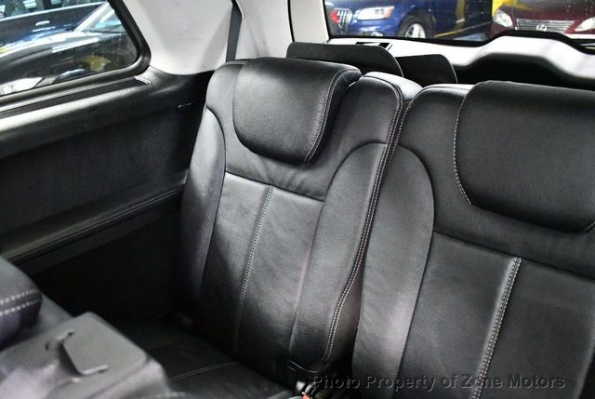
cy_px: 200
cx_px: 298
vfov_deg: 37.0
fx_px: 596
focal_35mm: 36
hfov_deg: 53.1
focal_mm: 18
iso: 12800
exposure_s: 1/20
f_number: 3.5
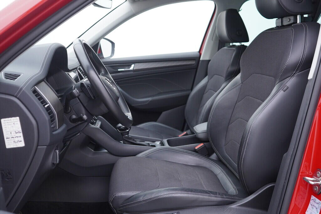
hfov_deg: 53.1
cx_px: 160
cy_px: 107
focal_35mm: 36
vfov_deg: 36.9
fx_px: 321
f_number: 2.8
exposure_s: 1/40
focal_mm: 24
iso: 160
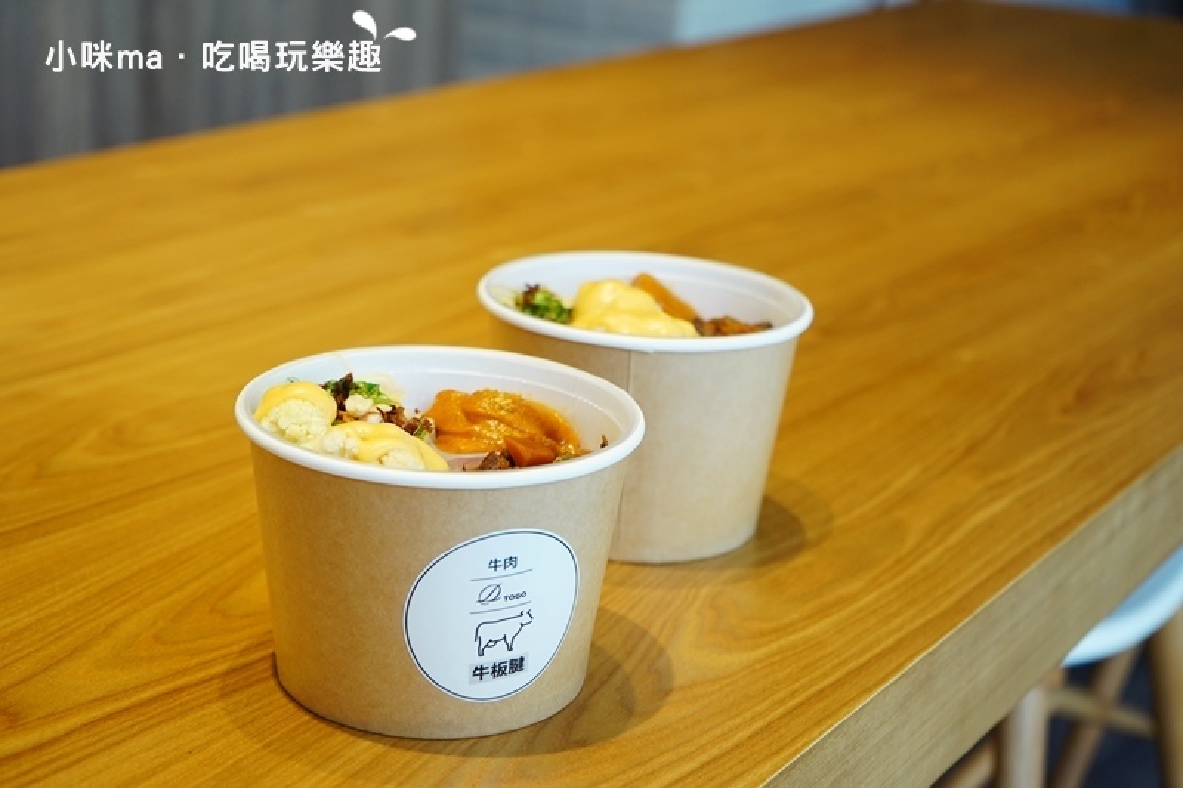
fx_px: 1905
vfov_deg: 23.4
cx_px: 592
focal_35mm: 58
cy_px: 394
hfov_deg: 34.5
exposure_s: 1/60
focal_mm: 58
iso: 400
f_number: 5
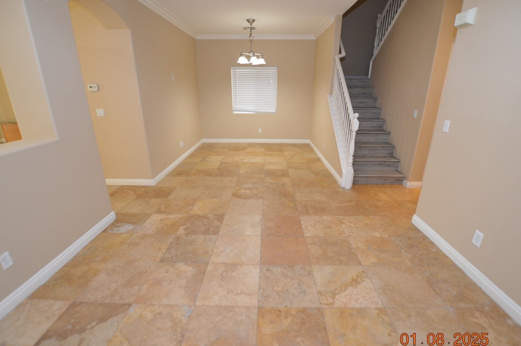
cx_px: 263
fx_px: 231
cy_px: 182
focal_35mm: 16
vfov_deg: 73.6
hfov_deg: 96.8
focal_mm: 10
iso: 500
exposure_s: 1/60
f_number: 3.5
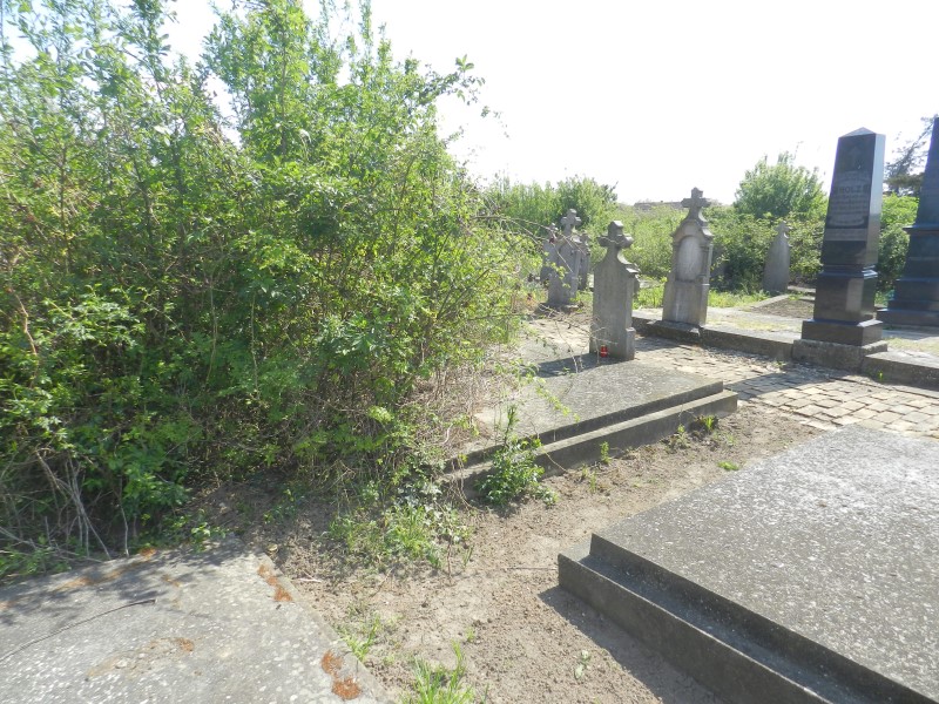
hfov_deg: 73.9
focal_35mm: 23
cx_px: 470
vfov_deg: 58.9
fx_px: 624
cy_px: 352
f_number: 3.4
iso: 160
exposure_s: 1/640
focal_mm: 4
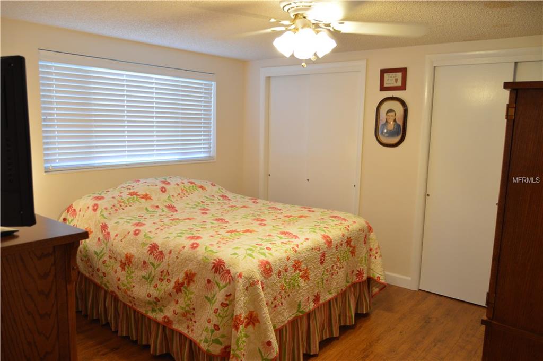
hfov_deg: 67.4
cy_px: 180
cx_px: 272
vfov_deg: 47.8
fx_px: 407
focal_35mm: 27
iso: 800
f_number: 3.5
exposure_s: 1/60
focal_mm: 18
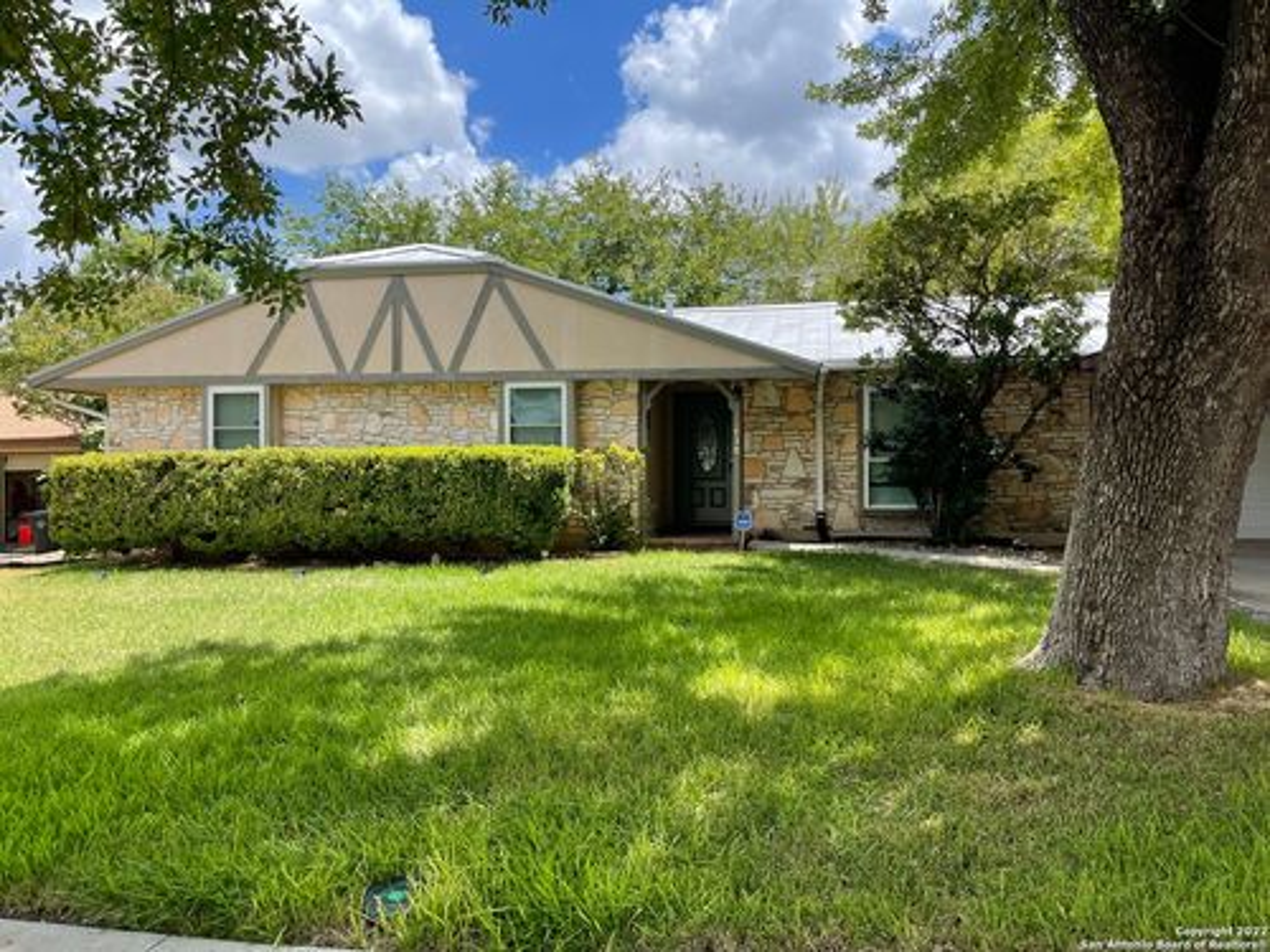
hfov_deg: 67.3
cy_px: 476
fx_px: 954
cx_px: 635
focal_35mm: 26
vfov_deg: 53.1
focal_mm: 5.1
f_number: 1.6
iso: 32
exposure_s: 1/1976
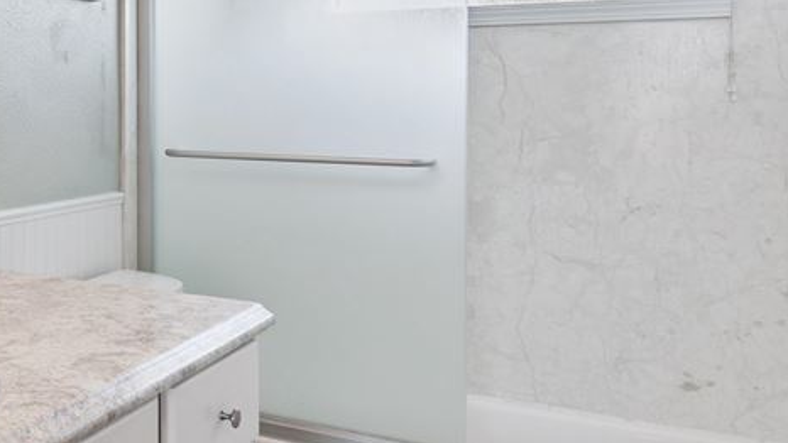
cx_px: -101
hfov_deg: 36.8
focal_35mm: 46
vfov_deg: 25.6
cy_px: 96
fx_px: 961
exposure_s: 1/40
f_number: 8
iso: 400
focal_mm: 16
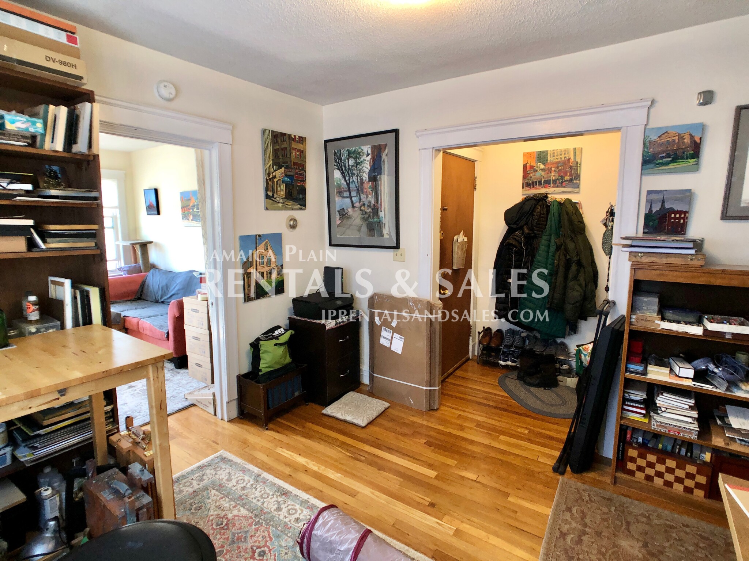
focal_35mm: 28
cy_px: 280
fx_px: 606
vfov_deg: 49.7
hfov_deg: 63.4
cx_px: 374
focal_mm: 3.99
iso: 64
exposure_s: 1/30
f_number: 1.8
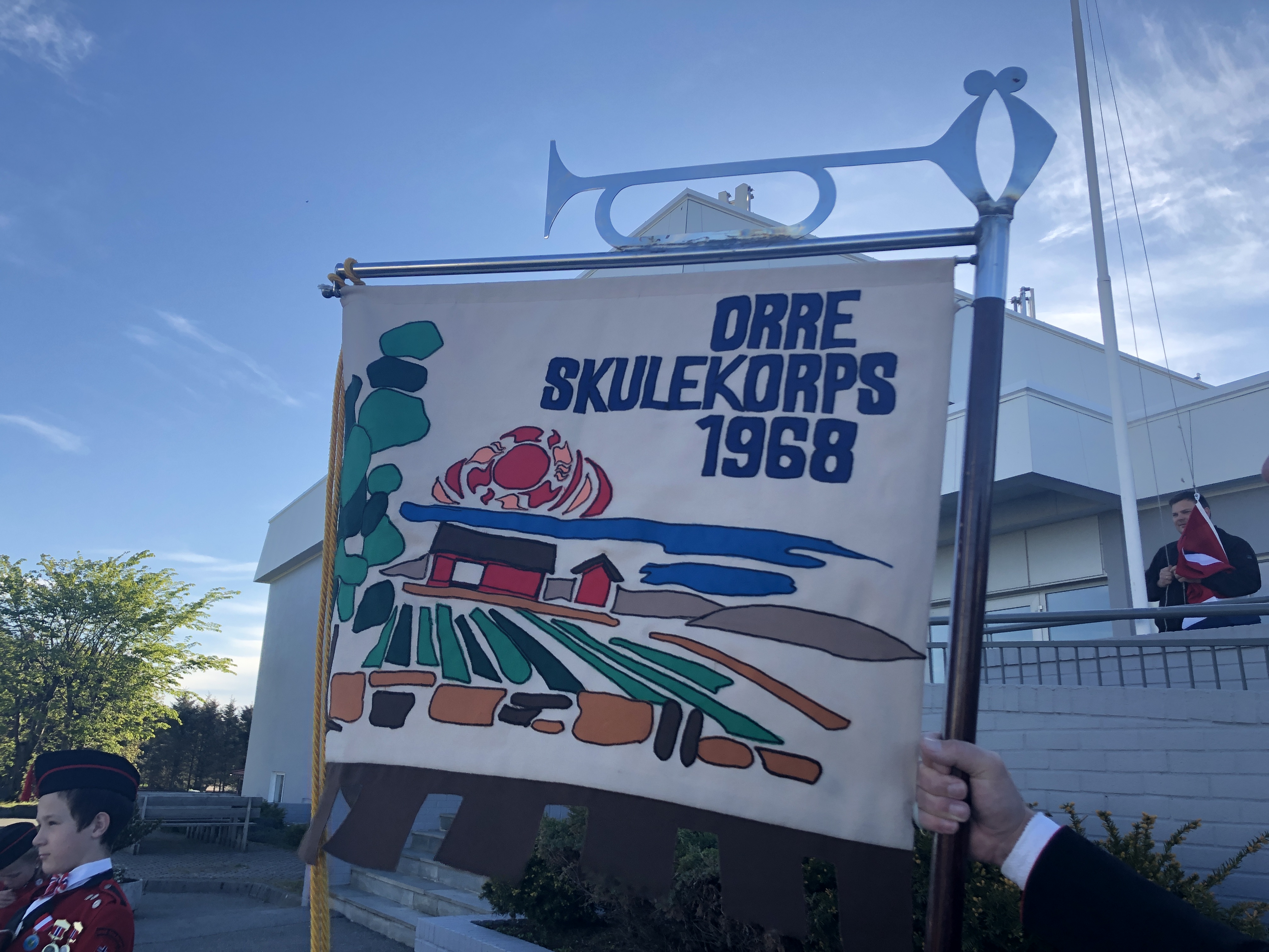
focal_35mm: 28
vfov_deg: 49.7
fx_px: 1026
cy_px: 476
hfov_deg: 63.4
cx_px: 634
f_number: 1.8
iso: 20
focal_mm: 3.99
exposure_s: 1/592
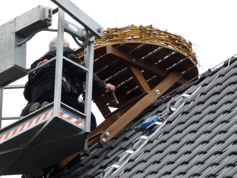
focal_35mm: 469
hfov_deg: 4.2
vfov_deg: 3.2
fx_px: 3211
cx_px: 118
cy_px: 89
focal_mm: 84
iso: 125
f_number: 5.6
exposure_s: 1/100
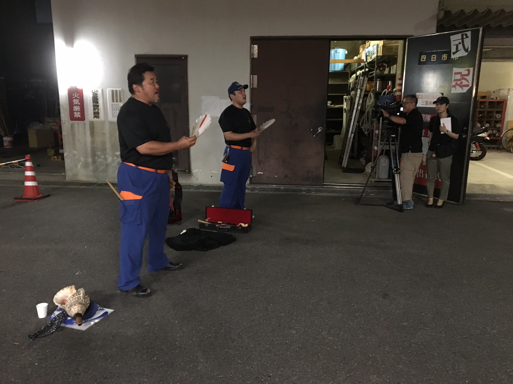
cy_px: 192
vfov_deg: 48.2
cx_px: 256
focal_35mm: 29
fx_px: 430
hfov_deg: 61.7
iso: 500
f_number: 2.2
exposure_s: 1/15
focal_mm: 4.15
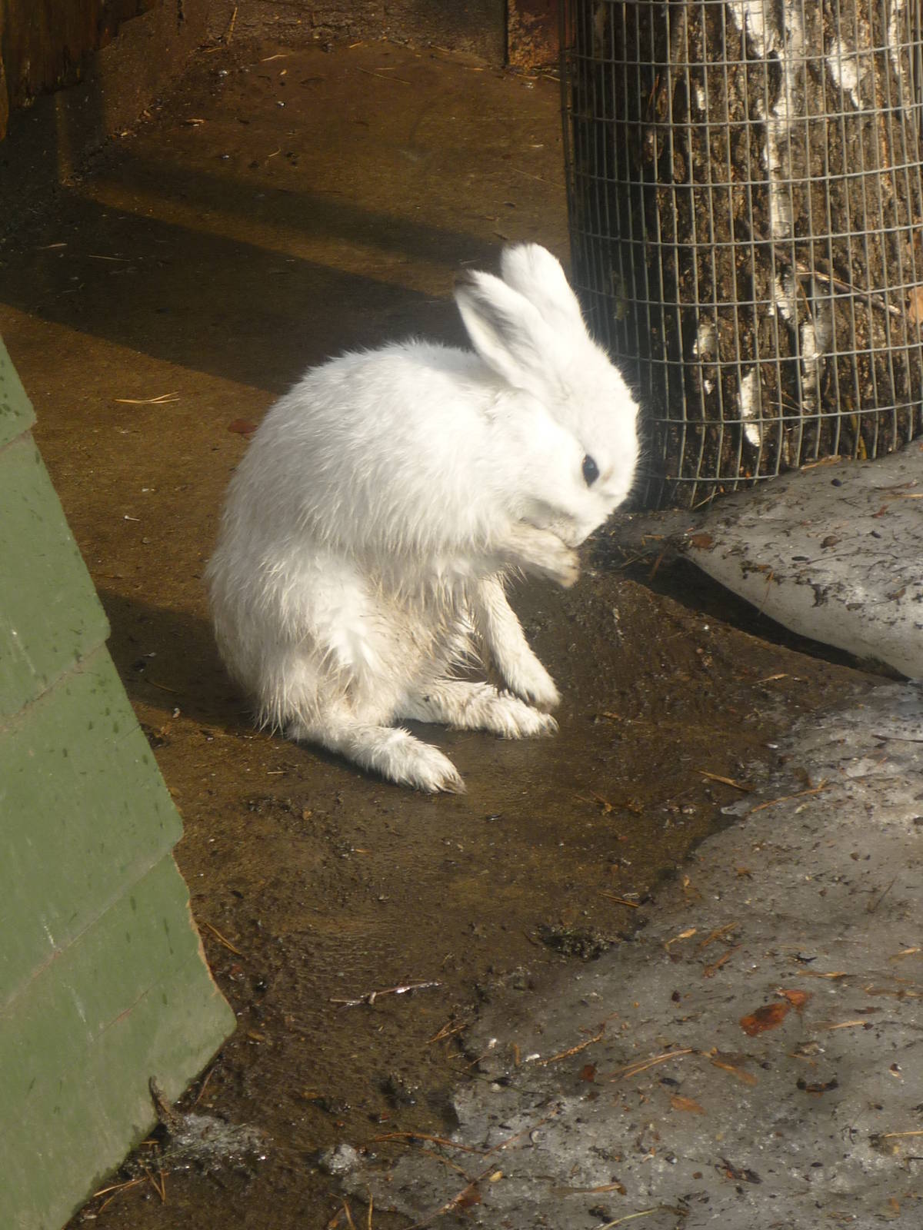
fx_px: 4515
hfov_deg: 11.7
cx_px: 462
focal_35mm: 127
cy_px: 615
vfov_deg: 15.5
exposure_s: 1/160
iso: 100
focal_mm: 16.5
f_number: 5.1
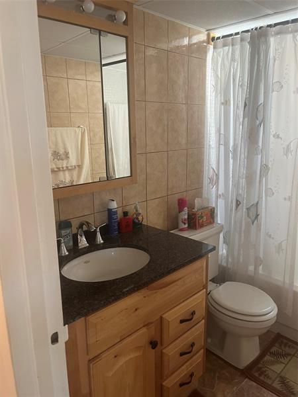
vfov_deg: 67.3
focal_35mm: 26
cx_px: 149
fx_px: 298
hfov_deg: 53.1
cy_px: 198
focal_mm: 5.1
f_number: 1.6
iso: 200
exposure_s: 1/60
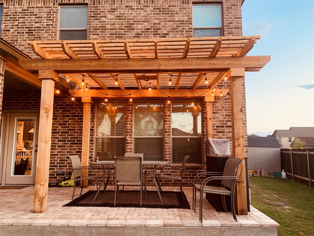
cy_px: 118
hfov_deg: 67.3
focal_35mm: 26
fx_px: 236
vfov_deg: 53.1
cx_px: 157
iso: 250
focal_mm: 4.25
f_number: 1.8
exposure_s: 1/40
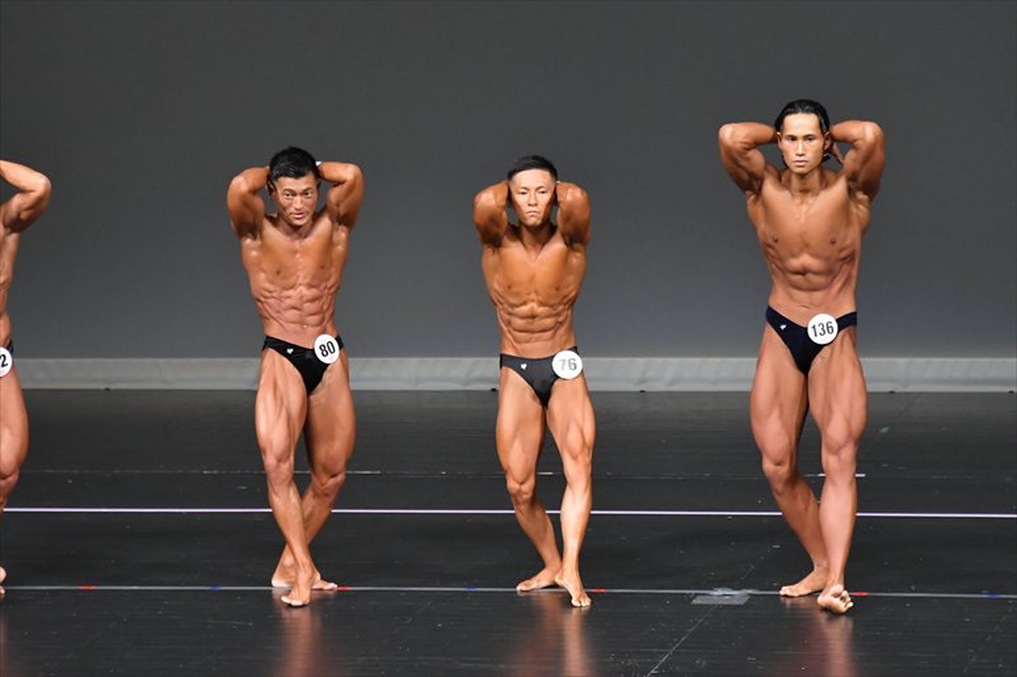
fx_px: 8471
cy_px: 338
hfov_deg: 6.9
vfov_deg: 4.6
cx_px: 508
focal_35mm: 300
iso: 5000
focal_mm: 200
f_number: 5.6
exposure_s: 1/400
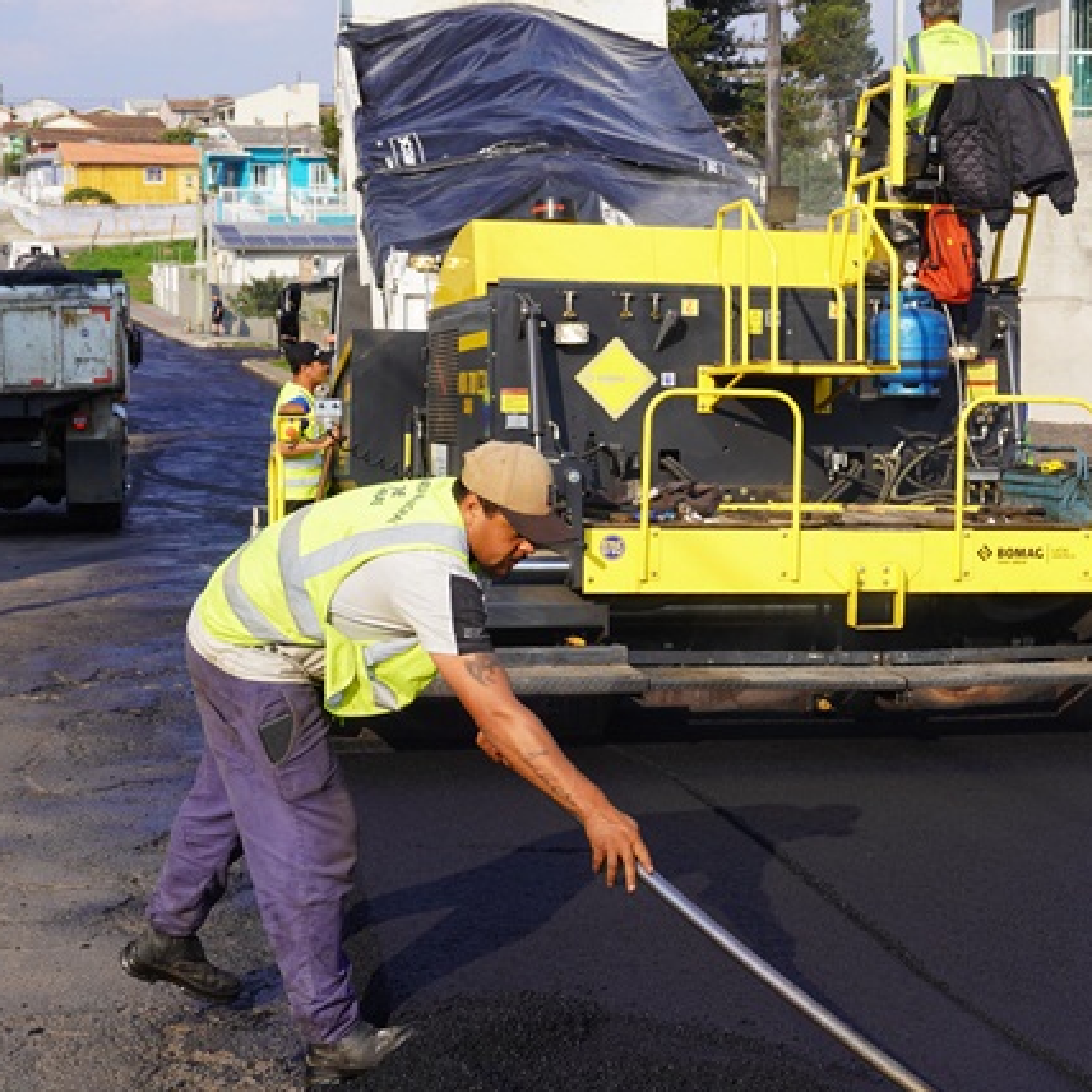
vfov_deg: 27.7
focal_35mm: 62
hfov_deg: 27.5
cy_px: 466
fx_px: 2213
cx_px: 742
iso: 100
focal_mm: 26
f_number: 6.3
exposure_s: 1/320
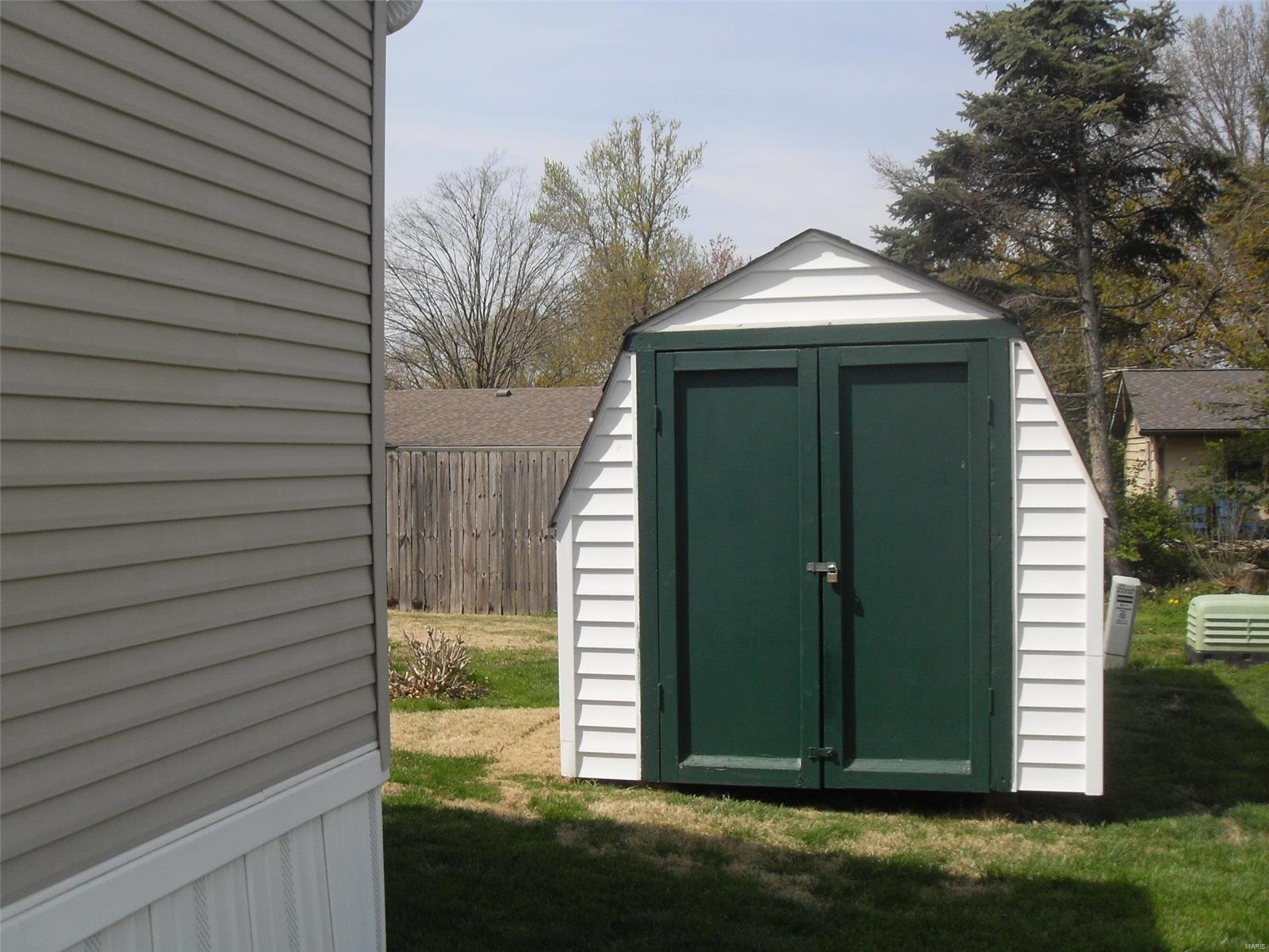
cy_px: 476
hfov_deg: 50.1
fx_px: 1356
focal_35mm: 37
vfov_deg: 38.7
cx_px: 634
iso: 80
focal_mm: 6.3
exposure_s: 1/125
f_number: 8.9
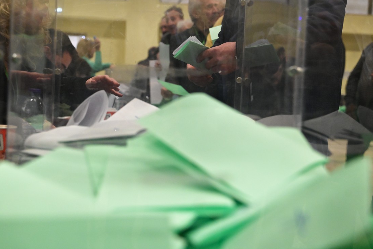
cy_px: 118
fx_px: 508
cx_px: 173
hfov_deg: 40.3
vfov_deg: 27.5
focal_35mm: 49
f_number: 3.5
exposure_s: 1/200
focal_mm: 45
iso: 8000
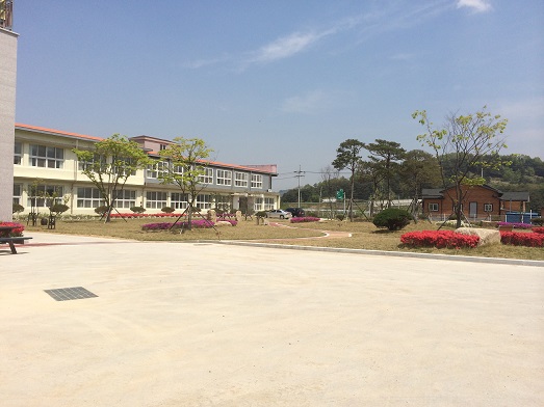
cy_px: 204
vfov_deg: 46.8
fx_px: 471
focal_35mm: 30
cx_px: 272
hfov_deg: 60.0
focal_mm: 4.12
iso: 32
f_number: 2.2
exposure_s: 1/3731
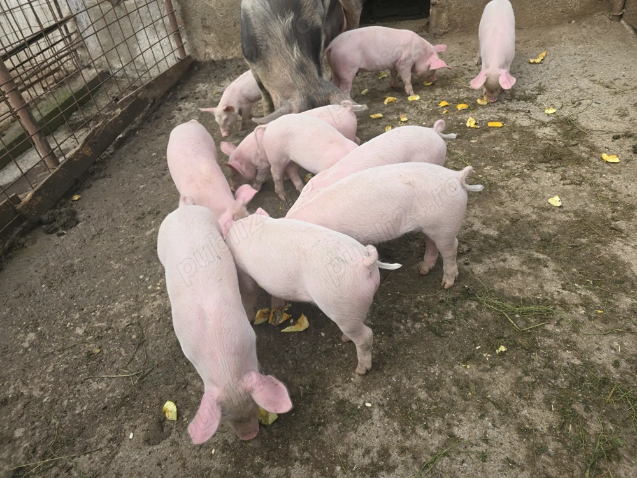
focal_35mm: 23
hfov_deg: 73.9
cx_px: 318
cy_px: 239
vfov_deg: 58.9
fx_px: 423
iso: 12
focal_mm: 6.3
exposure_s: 1/499
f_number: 1.7
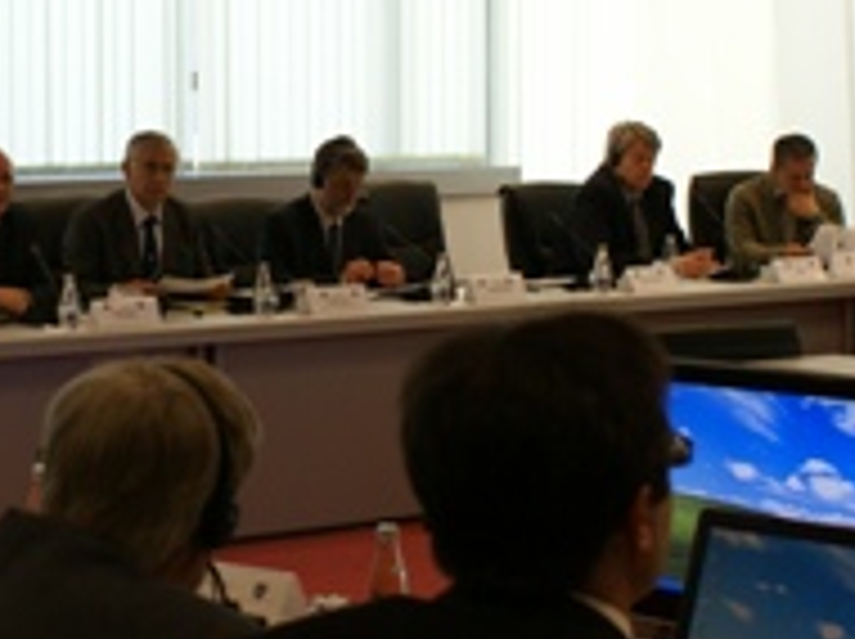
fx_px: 2886
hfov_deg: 16.6
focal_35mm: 117
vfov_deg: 12.6
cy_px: 243
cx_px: 94
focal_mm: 24
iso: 100
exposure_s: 1/40
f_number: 5
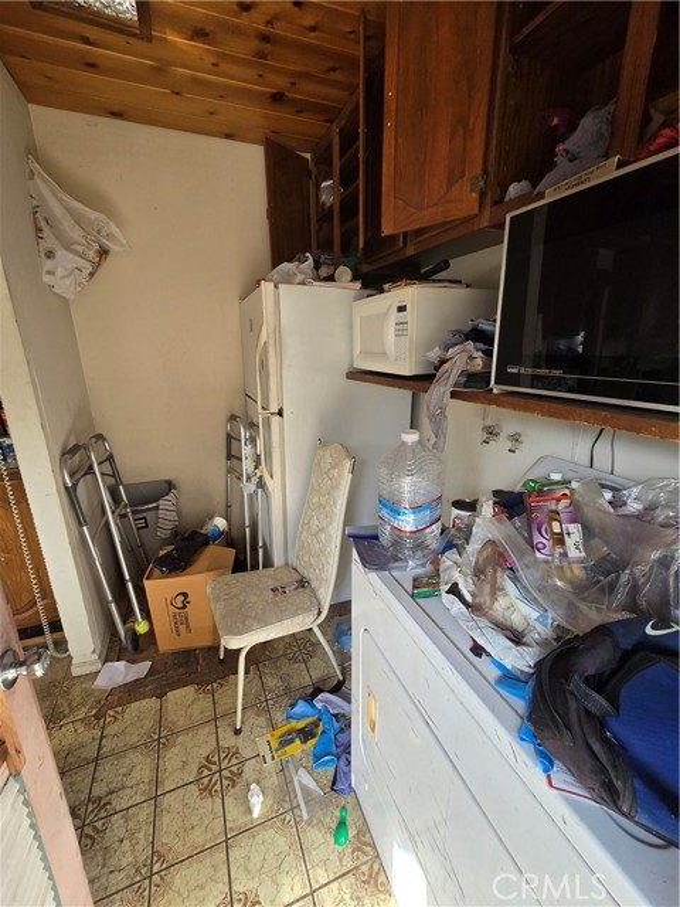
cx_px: 340
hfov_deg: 89.9
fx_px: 340
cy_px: 454
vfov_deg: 106.2
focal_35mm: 13
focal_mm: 2.2
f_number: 2.2
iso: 250
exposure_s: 1/359
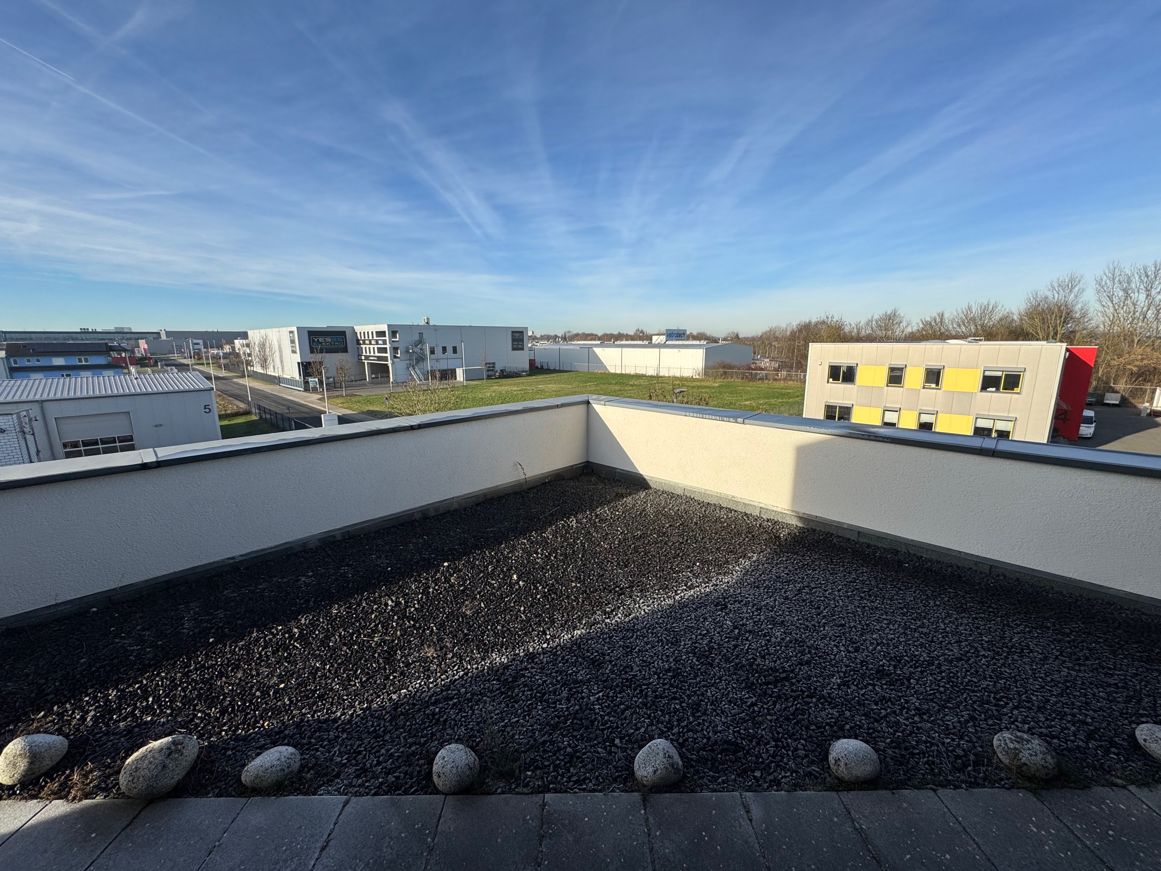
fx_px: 470
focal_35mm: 14
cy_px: 436
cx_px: 580
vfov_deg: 85.7
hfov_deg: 102.1
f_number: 2.2
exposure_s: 1/1832
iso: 50
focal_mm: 2.22
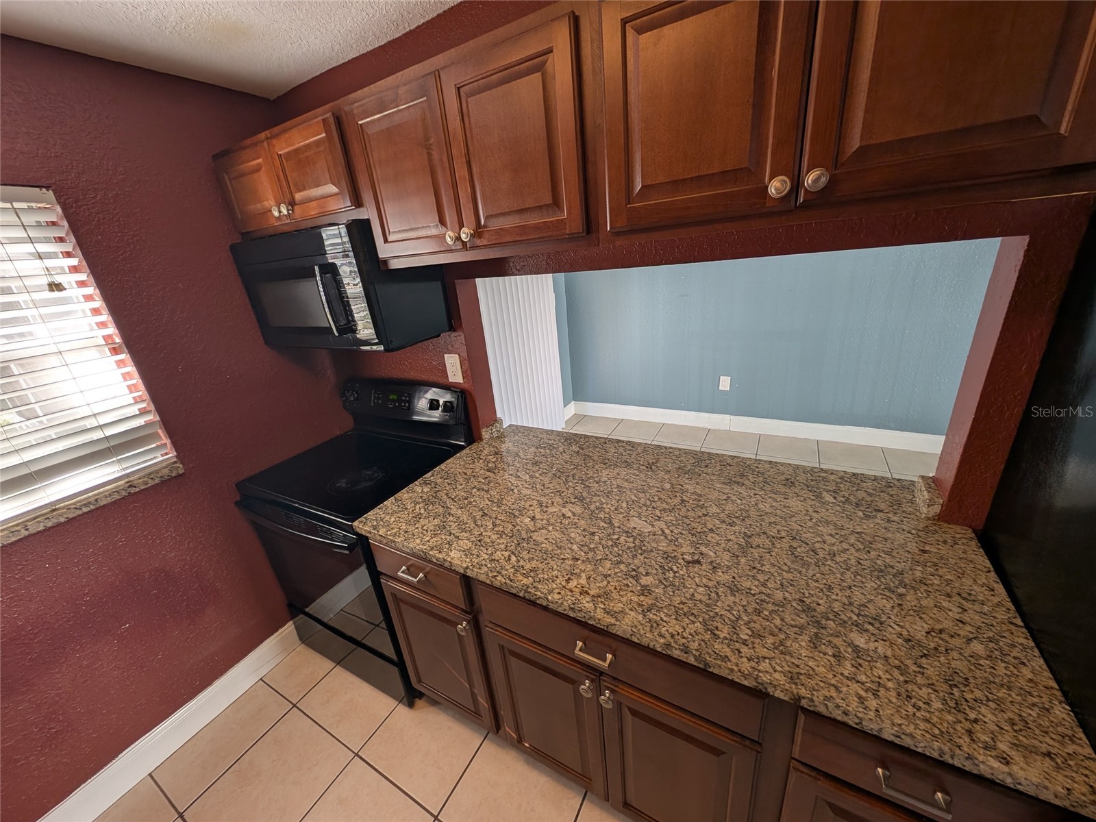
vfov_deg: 94.5
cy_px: 411
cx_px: 548
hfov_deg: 110.5
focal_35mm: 12
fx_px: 380
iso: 45
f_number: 1.95
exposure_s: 1/53.7
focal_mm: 2.23
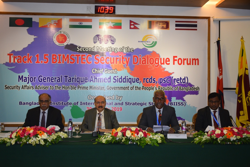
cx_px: 125
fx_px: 281
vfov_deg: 33.0
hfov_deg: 47.9
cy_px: 84
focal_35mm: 40
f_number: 4
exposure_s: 1/60
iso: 800
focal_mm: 27
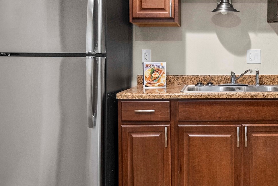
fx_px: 270
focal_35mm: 35
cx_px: 206
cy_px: 74
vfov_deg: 37.7
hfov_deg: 52.2
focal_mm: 20
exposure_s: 1/60
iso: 1600
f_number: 9
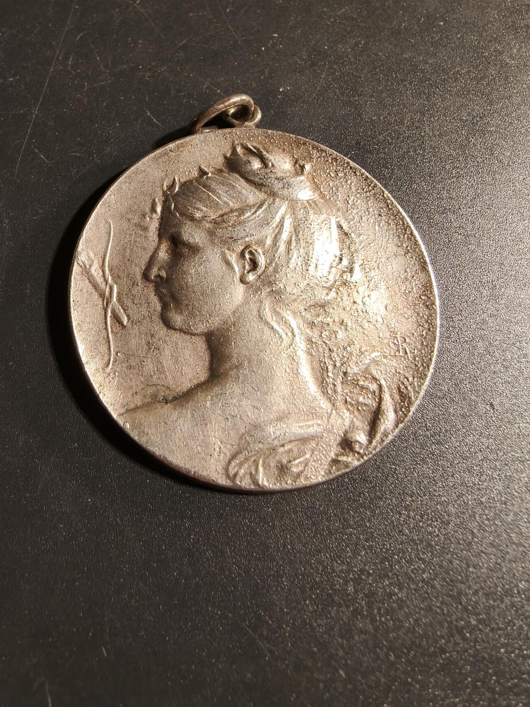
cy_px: 368
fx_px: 490
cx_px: 265
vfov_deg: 71.6
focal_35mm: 24
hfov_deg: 56.8
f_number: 2
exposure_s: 1/100
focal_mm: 2.32
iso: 125
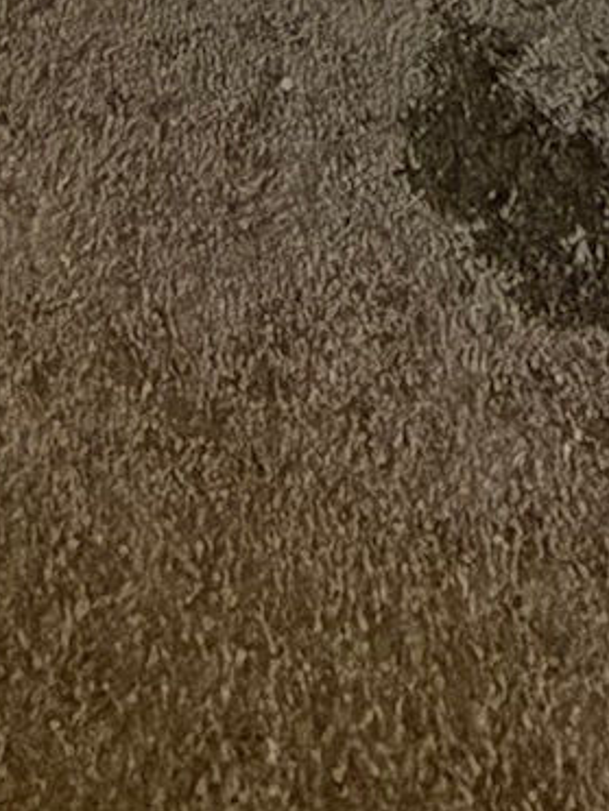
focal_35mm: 77
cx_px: -63
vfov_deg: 14.9
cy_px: -1151
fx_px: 1806
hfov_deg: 18.4
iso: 1600
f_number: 2.2
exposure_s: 1/10
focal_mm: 2.22
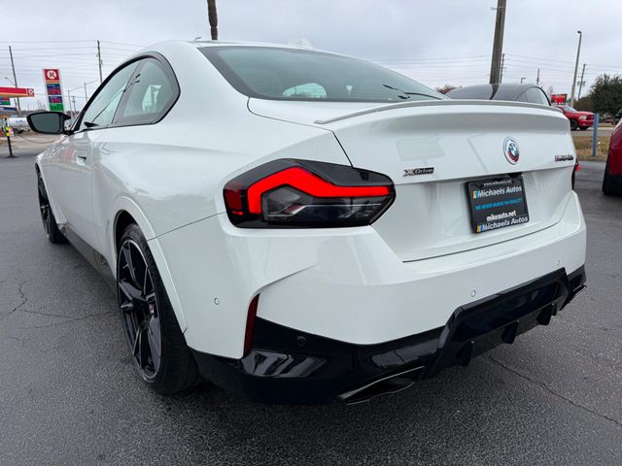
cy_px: 233
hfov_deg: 71.6
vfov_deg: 56.8
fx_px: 431
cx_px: 311
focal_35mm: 24
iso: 80
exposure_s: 1/2907
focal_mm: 6.76
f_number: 1.78
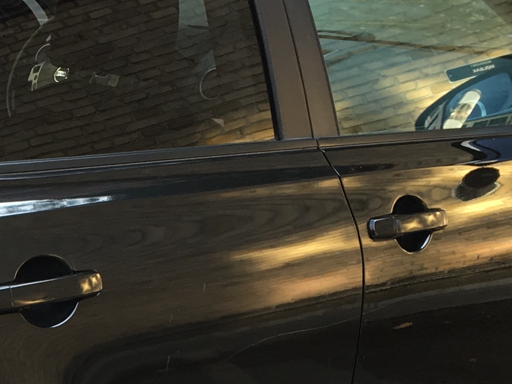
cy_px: 450
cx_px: -51
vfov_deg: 13.3
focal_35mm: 109
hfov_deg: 17.4
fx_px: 1612
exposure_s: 1/100
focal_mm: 4.15
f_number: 2.2
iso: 25
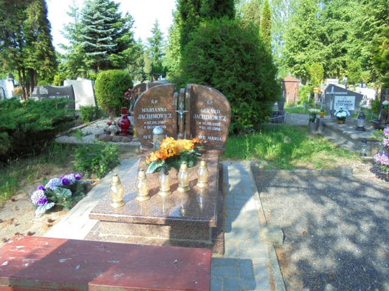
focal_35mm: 26
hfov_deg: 67.3
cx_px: 194
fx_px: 292
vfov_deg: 53.1
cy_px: 146
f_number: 3.5
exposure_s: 1/250
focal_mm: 4.6
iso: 100
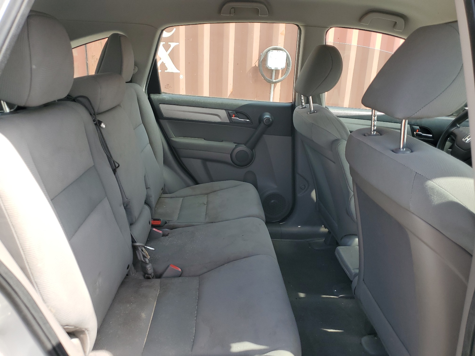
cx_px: 238
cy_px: 178
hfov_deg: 67.3
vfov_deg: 53.1
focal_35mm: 26
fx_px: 357
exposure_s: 1/500
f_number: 1.5
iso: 50
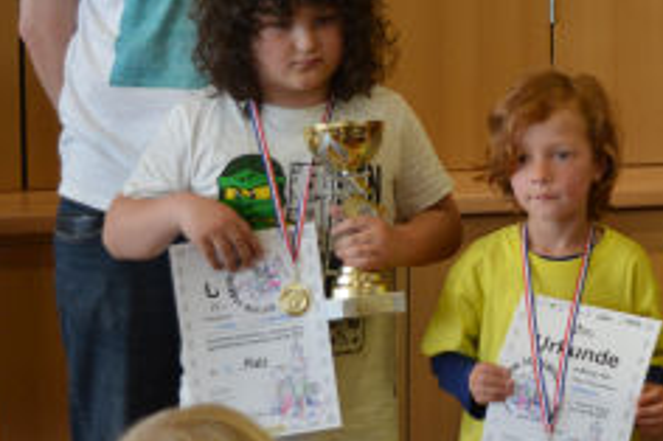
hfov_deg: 13.8
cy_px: 87
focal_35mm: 145
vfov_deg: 9.4
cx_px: 764
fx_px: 2668
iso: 560
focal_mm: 38
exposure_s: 1/60
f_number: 4.8
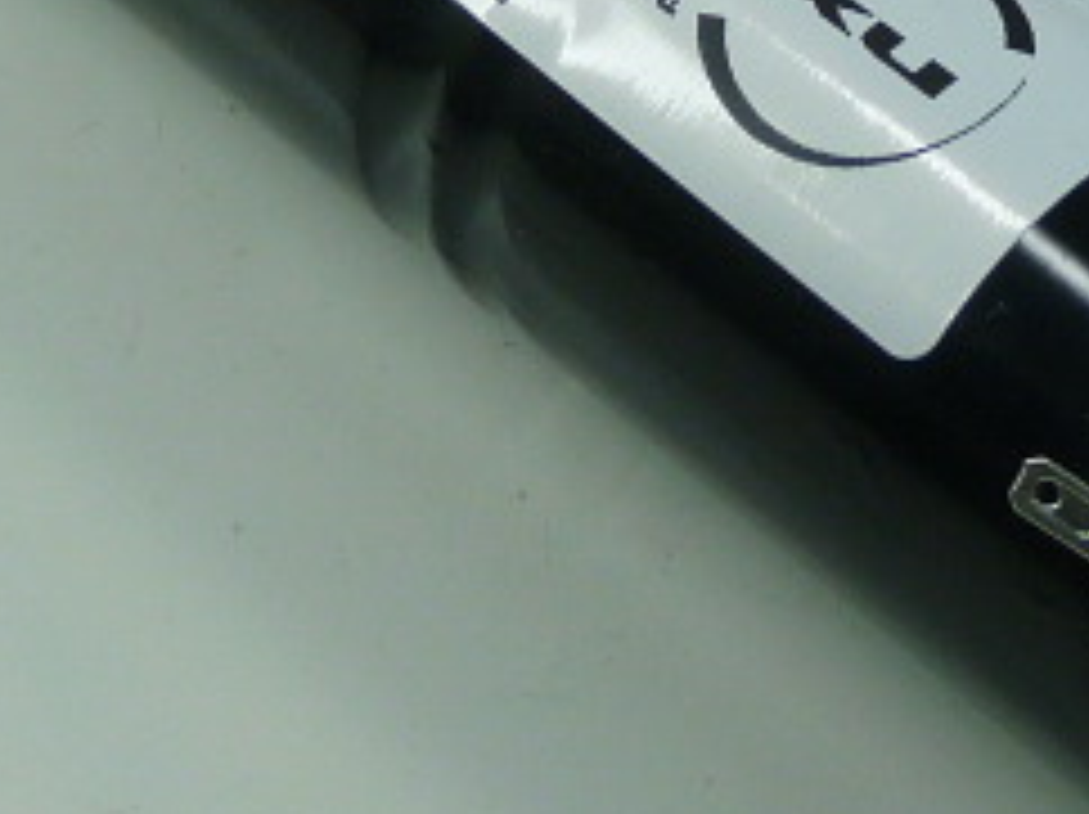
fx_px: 4243
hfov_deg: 14.5
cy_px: -130
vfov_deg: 10.8
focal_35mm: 135
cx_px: 972
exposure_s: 1/60
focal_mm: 5.2
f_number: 2.8
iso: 100
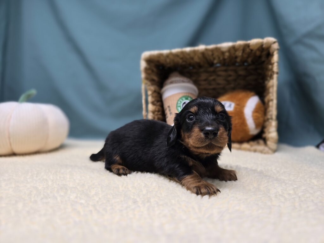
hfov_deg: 73.9
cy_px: 122
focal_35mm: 23
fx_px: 215
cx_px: 162
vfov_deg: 58.9
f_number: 1.7
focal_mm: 6.3
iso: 64
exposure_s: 1/120
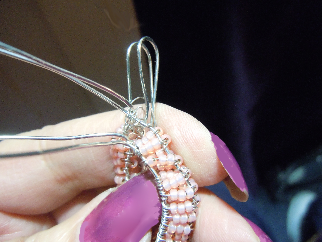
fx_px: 279
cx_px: 161
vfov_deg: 46.8
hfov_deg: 60.0
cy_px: 121
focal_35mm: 30
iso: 800
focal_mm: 5.4
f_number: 3.5
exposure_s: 1/25
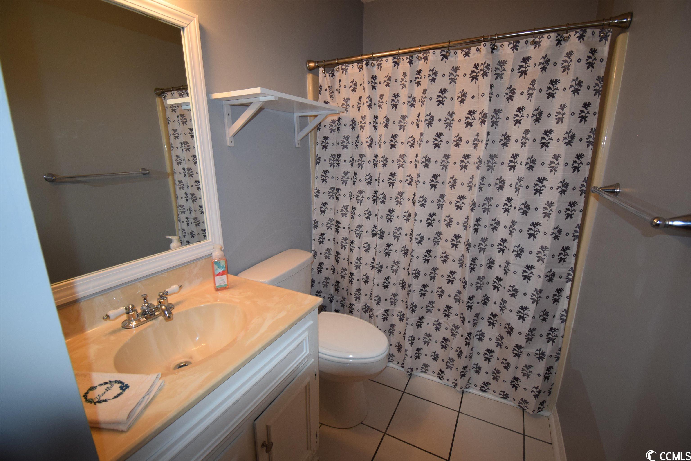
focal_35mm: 15
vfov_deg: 77.3
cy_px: 230
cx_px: 346
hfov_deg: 100.4
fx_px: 288
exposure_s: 1/80
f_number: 4.5
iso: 800
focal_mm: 10
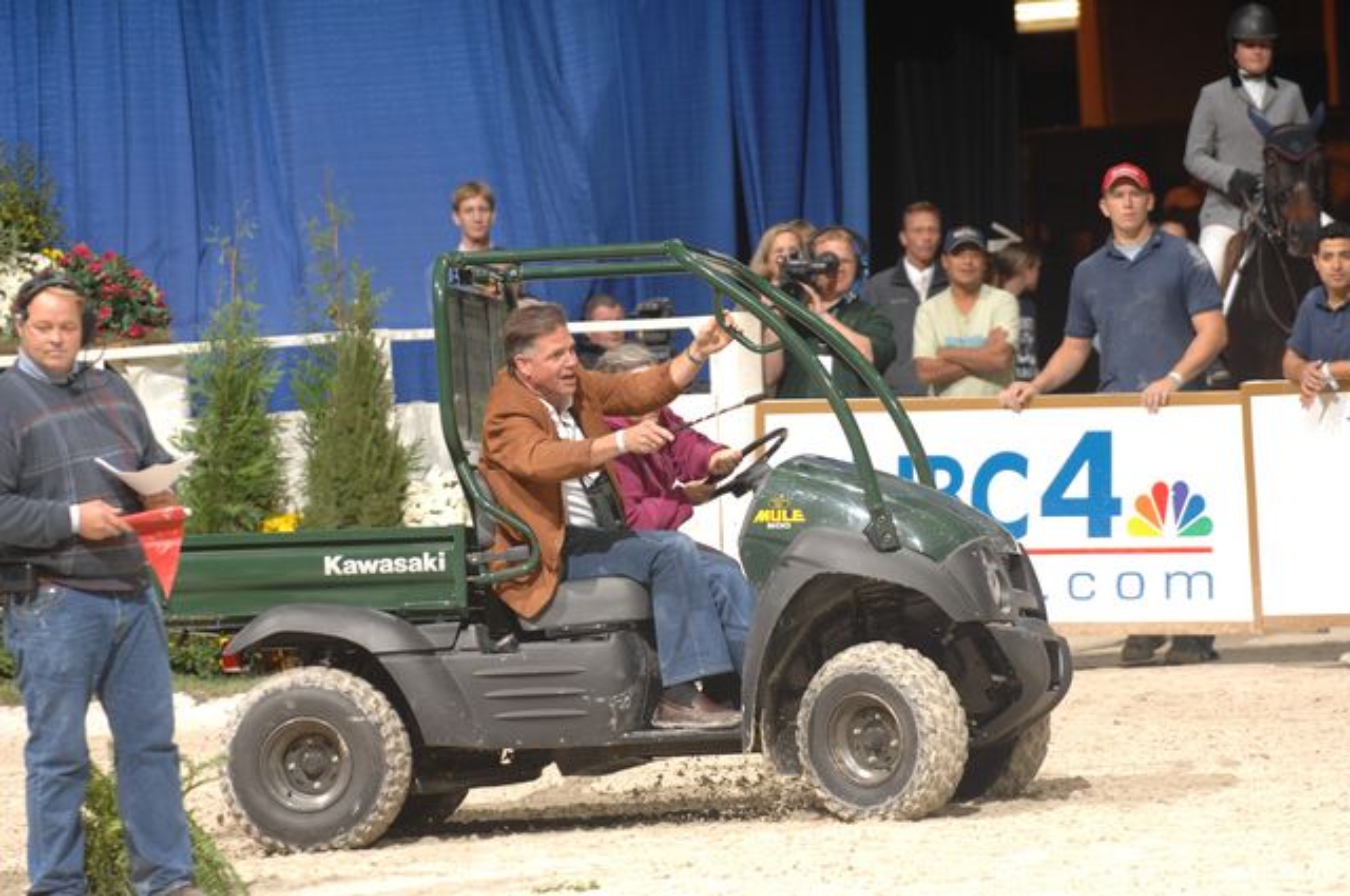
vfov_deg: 4.6
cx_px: 675
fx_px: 11236
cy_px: 448
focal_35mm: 300
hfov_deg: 6.9
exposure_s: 1/250
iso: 320
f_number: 4.5
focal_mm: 200
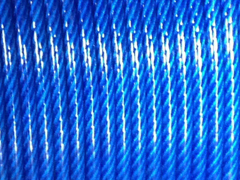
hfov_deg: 12.4
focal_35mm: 155
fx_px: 1074
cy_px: 8
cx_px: -61
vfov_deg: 9.5
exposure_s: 1/20
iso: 320
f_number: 2.4
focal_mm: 4.12
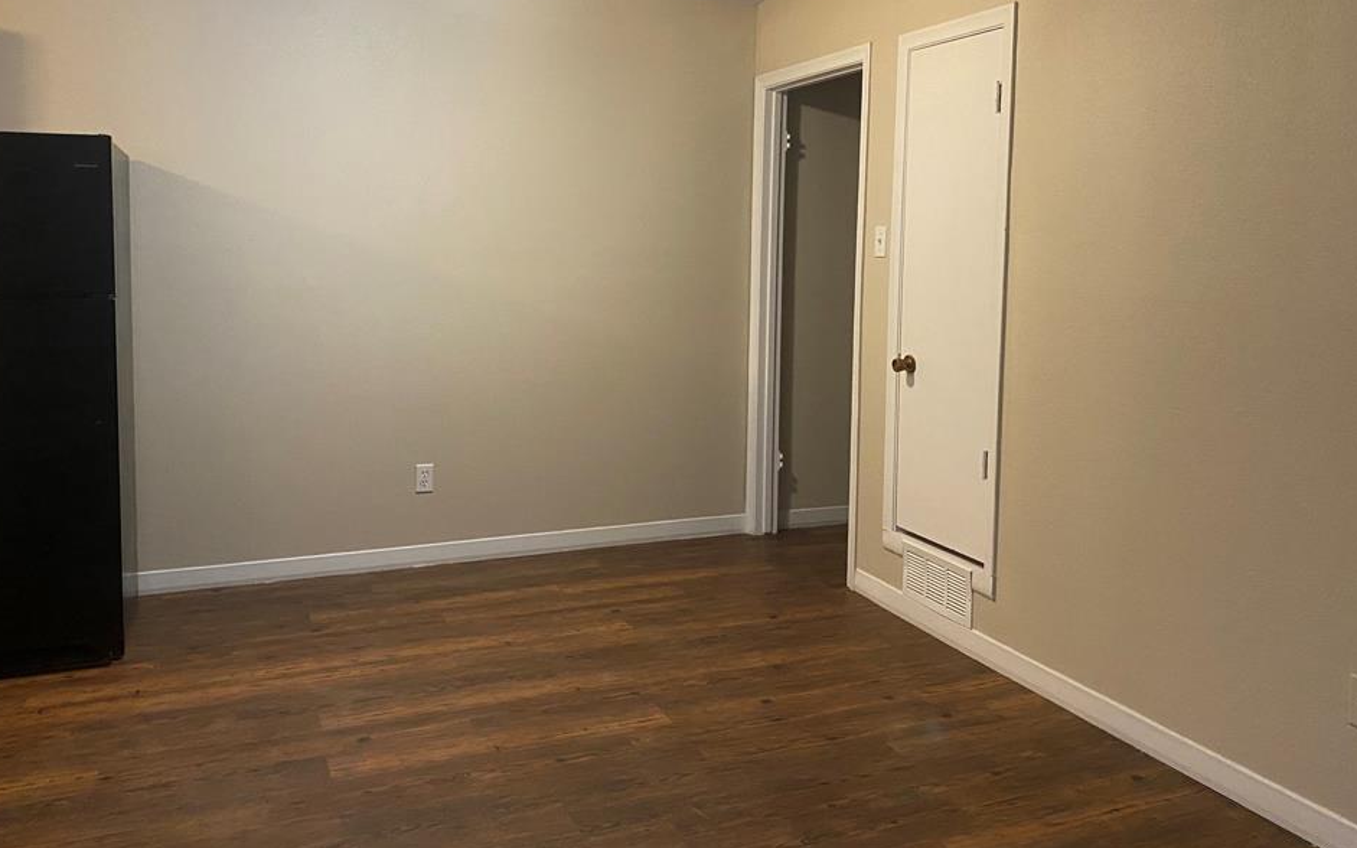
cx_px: 695
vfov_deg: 41.4
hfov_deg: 62.9
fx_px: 1109
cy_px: 300
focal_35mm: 30
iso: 500
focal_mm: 4.25
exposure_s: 1/60
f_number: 1.8
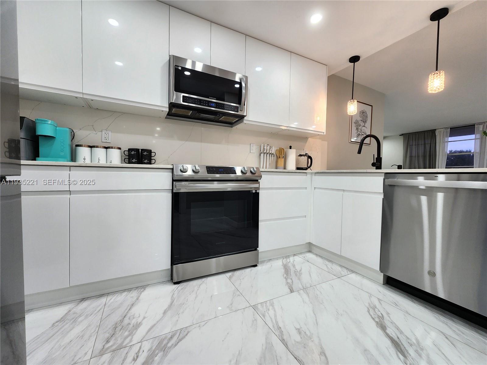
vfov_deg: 89.9
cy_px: 182
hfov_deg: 106.2
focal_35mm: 13
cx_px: 244
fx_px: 183
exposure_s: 1/60
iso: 100
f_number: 2.2
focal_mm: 2.2
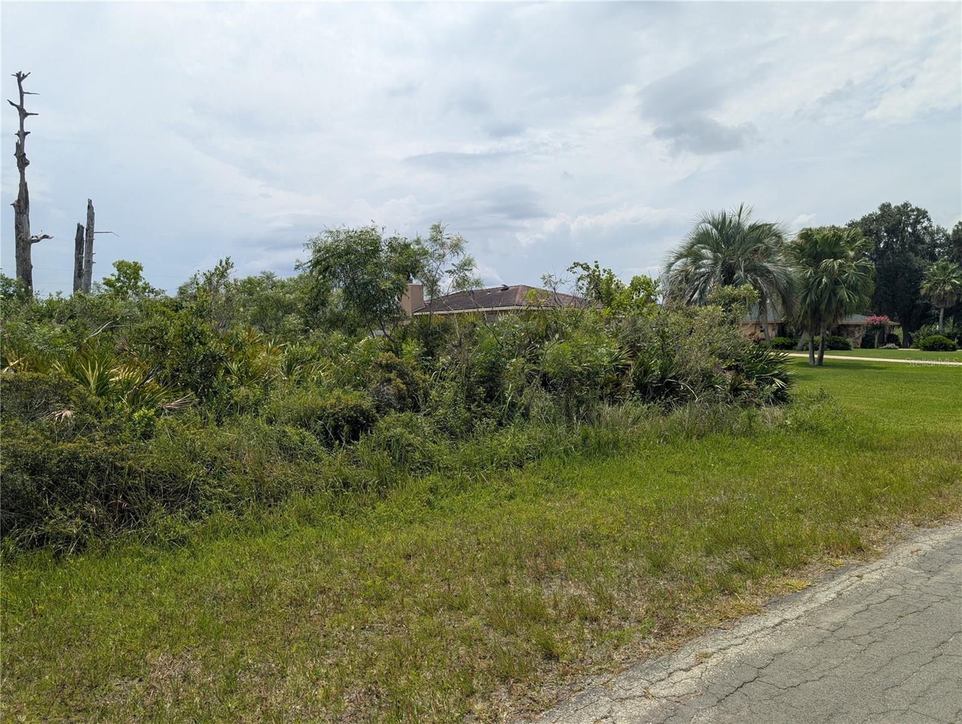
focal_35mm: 24
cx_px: 481
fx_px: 668
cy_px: 362
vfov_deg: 56.9
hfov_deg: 71.5
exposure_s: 1/1484
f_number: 1.68
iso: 22
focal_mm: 6.9
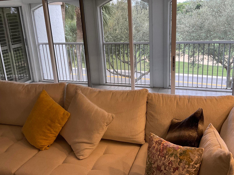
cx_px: 123
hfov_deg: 53.9
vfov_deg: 41.7
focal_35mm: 34
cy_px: 78
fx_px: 230
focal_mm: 3
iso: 50
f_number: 1.8
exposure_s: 1/60
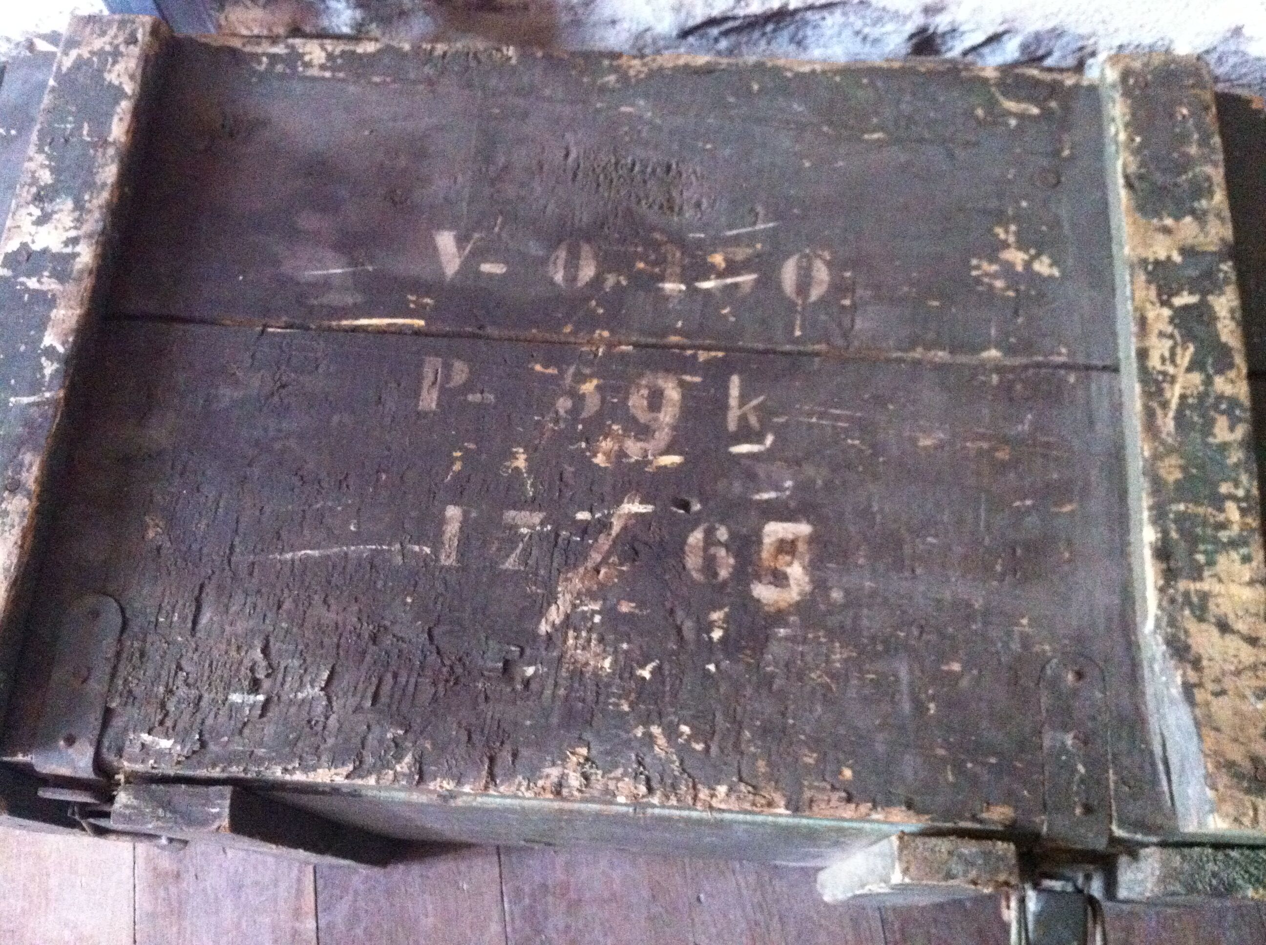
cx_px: 633
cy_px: 472
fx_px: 1278
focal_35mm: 35
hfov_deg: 52.7
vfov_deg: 40.6
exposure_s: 1/15
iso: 1000
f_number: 2.8
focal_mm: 3.85
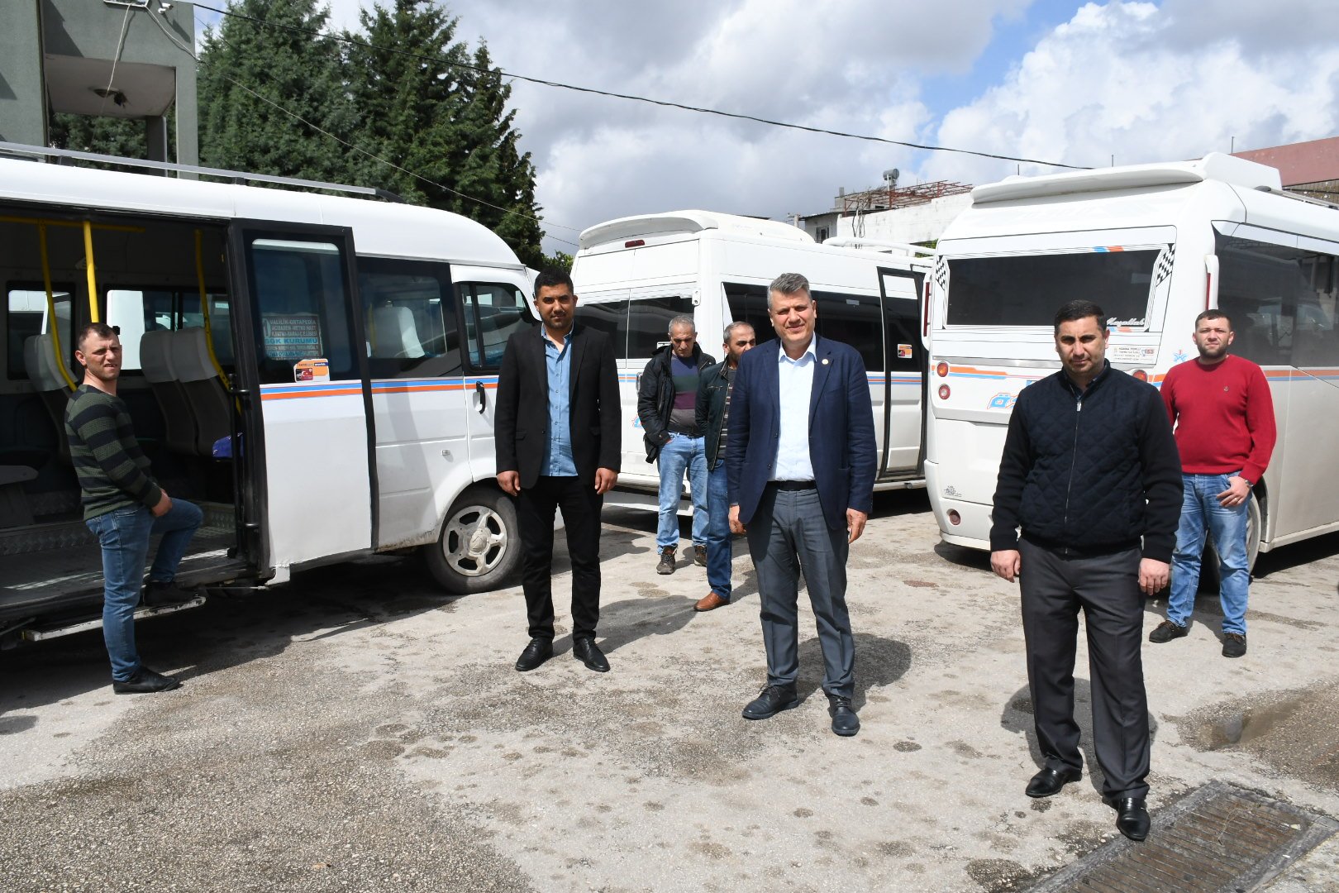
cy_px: 446
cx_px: 670
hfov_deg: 67.4
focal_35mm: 27
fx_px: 1004
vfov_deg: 47.9
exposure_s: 1/1000
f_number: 16
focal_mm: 18
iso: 640
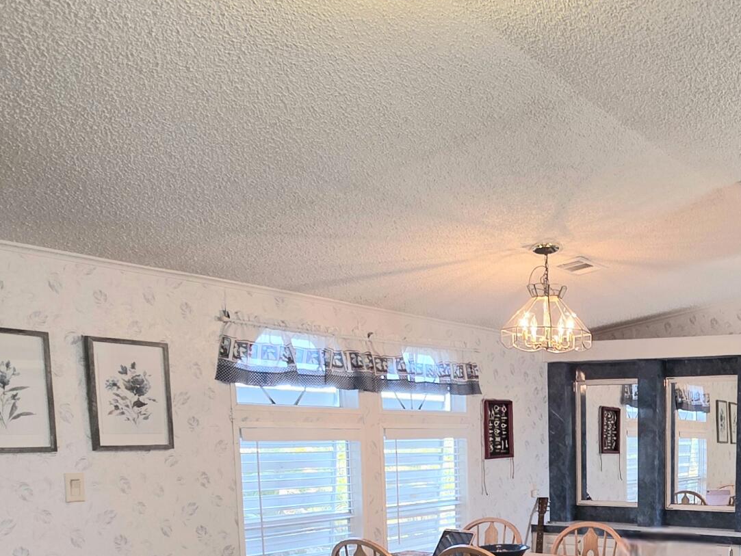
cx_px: 665
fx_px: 771
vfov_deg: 36.4
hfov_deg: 46.4
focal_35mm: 36
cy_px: 531
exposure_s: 1/120
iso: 125
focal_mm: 2.2
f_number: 1.9
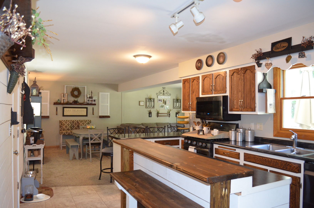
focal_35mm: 27
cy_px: 104
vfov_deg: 47.7
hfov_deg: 67.5
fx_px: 235
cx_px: 157
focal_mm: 18
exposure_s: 1/60
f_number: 3.5
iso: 2200
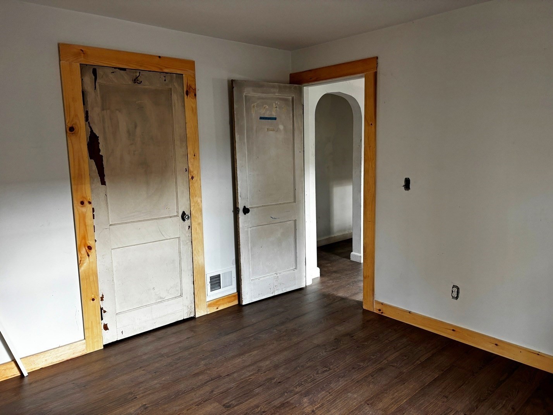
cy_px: 208
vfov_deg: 53.1
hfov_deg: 67.3
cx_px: 276
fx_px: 415
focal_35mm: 26
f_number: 1.6
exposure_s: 1/64
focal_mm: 5.96
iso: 125
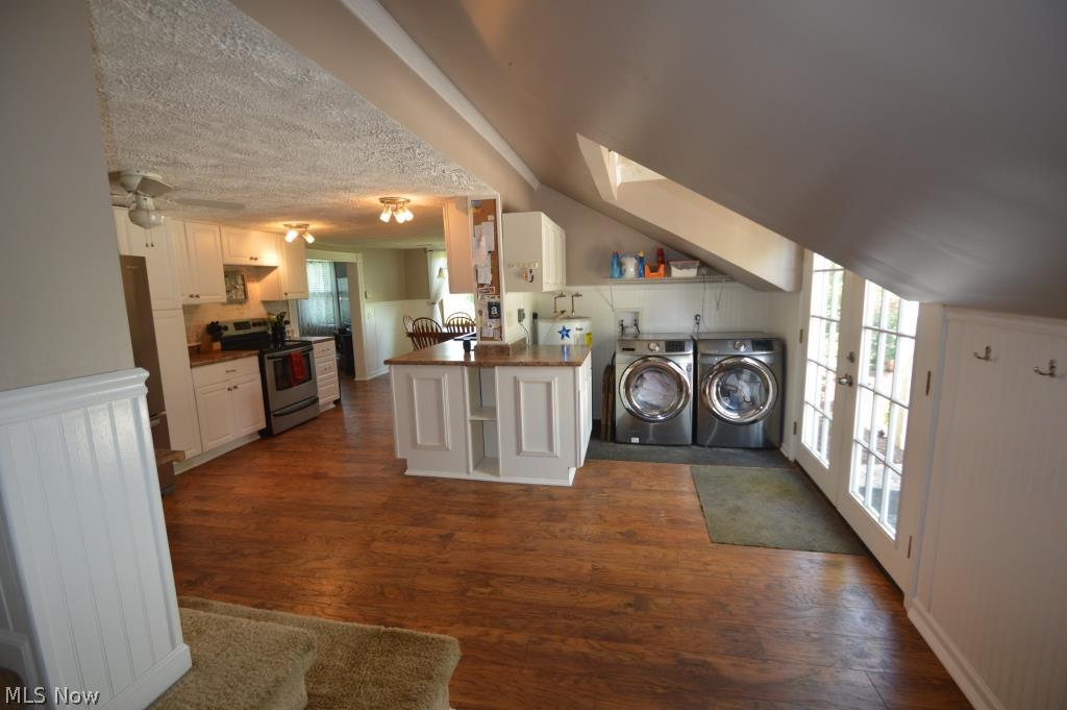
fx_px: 444
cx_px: 534
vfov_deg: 77.2
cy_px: 355
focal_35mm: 15
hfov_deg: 100.4
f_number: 4
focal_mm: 10
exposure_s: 1/80
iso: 400
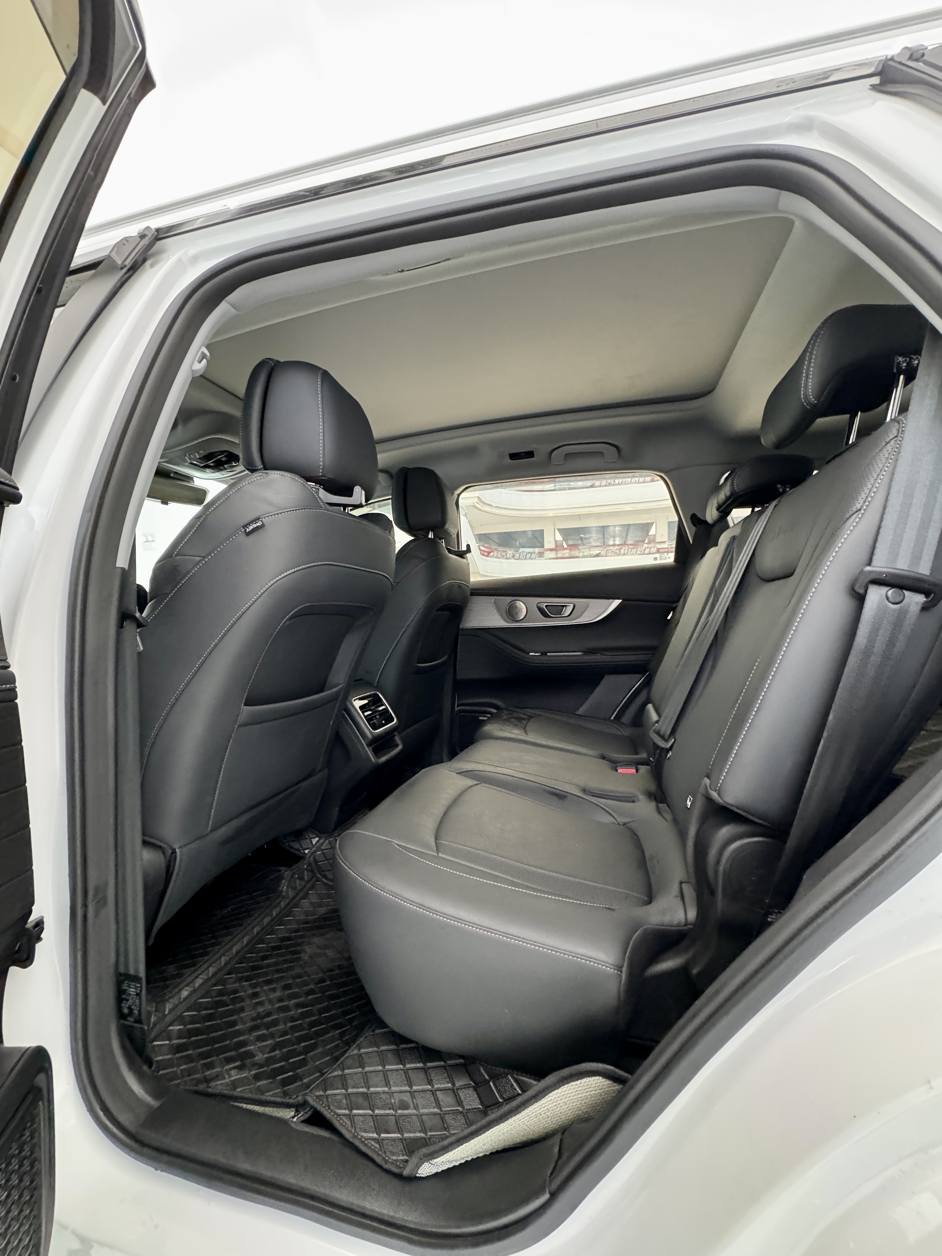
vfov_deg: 102.1
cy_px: 628
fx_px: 508
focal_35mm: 14
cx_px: 471
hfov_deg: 85.7
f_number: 2.2
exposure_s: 1/60
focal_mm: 2.22
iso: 1250
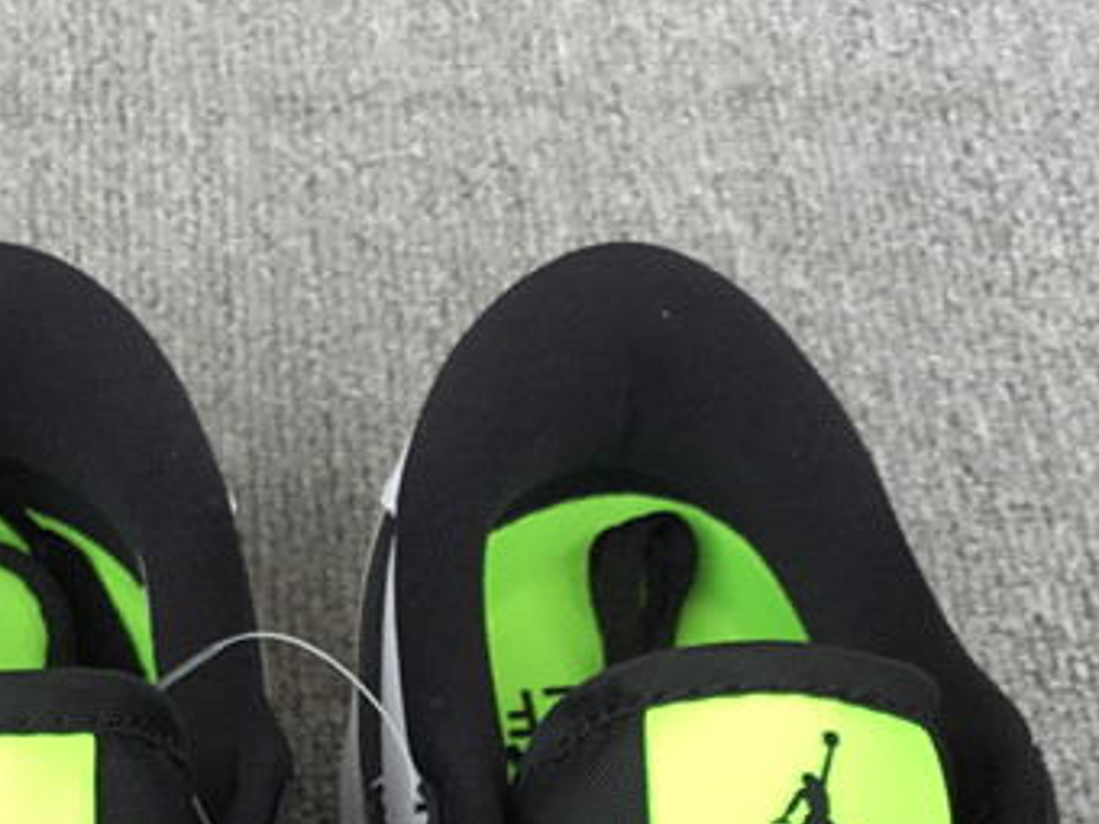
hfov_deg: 23.7
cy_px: 767
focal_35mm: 82
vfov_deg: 17.7
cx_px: 359
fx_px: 2603
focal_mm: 3.3
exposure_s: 1/169
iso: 25
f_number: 2.4
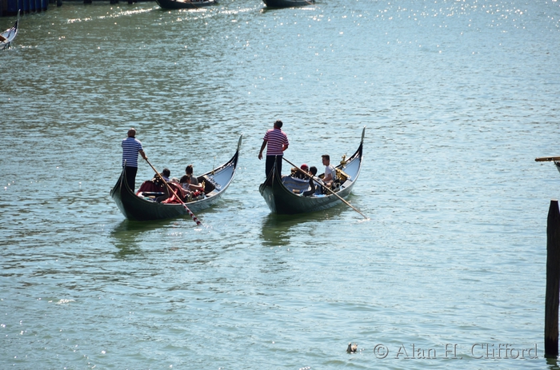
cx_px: 280
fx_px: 4655
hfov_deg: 6.9
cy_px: 185
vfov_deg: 4.6
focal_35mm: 300
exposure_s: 1/500
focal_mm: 200
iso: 125
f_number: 5.6
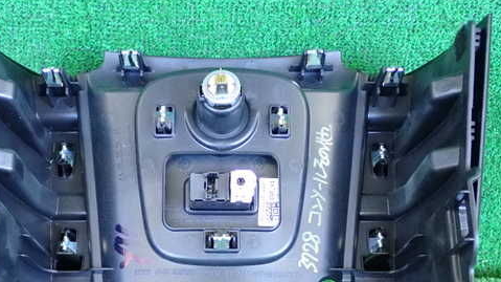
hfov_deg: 37.2
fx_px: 744
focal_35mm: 56
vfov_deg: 21.3
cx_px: 218
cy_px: 191
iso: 1250
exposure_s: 1/125
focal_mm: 7.31
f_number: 2.8
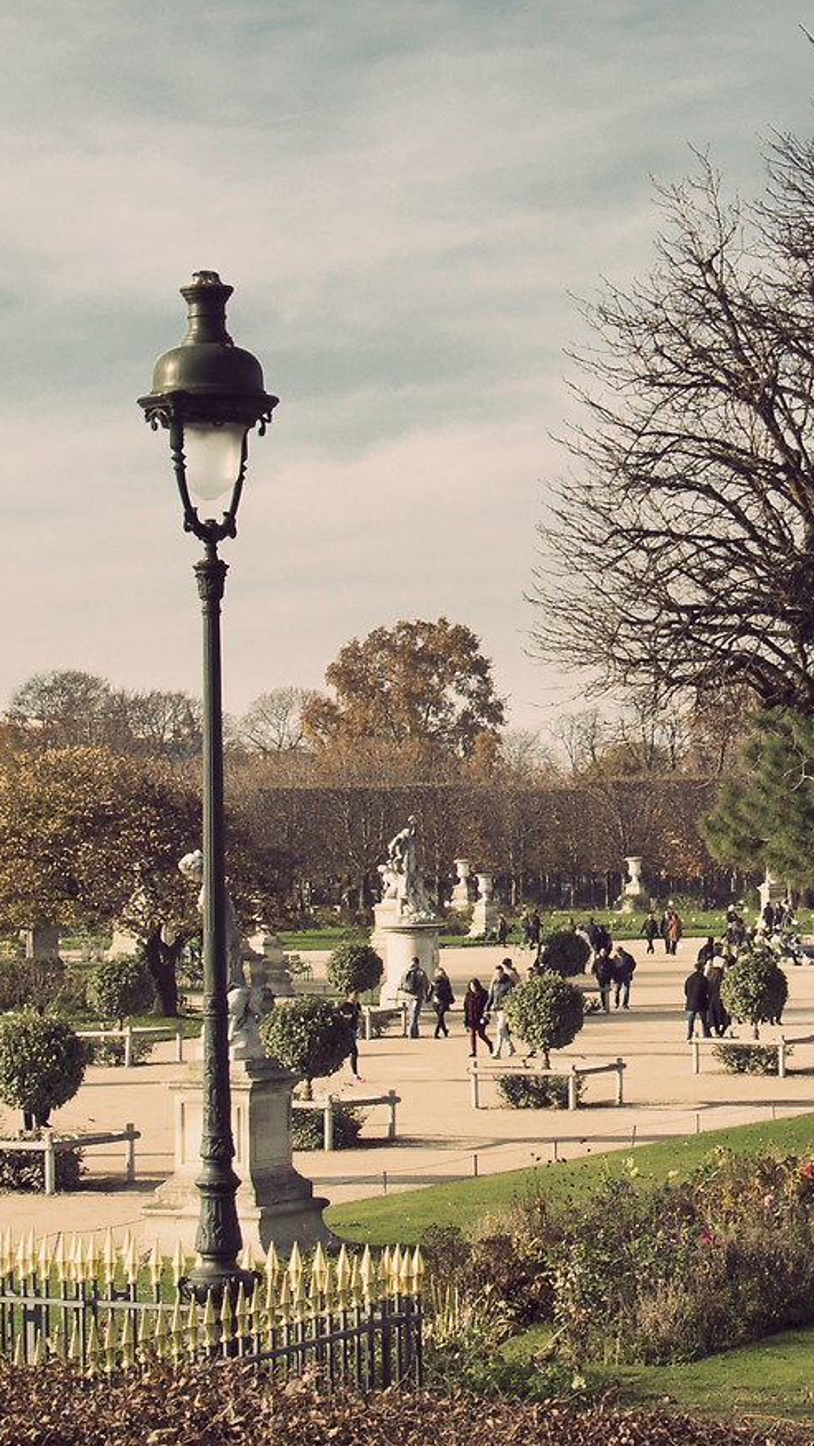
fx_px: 3469
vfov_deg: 23.5
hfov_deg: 13.2
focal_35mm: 90
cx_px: 796
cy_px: 636
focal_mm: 21
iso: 200
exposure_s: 1/640
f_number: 8
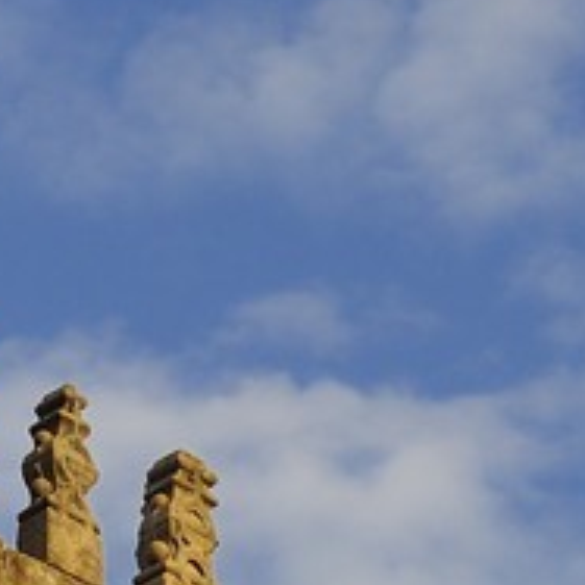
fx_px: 6118
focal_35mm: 320
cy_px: 1852
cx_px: -235
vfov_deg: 5.1
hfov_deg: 5.4
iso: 400
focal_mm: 44
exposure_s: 1/160
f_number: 11
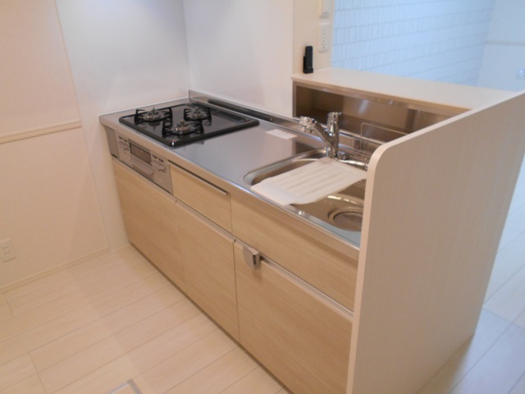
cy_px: 197
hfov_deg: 67.3
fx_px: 394
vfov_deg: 53.1
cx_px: 262
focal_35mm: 26
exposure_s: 1/30
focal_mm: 4.6
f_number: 3.2
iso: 250
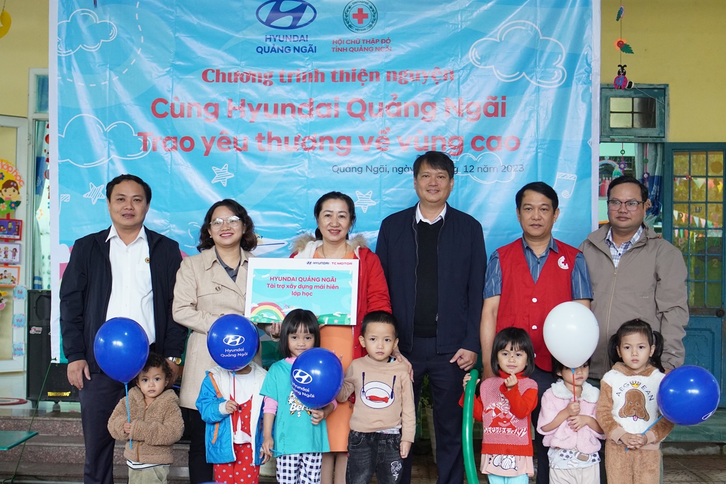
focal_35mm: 52
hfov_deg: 37.9
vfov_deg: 25.8
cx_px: 363
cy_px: 242
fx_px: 1059
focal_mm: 35
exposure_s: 1/125
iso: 2000
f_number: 2.8
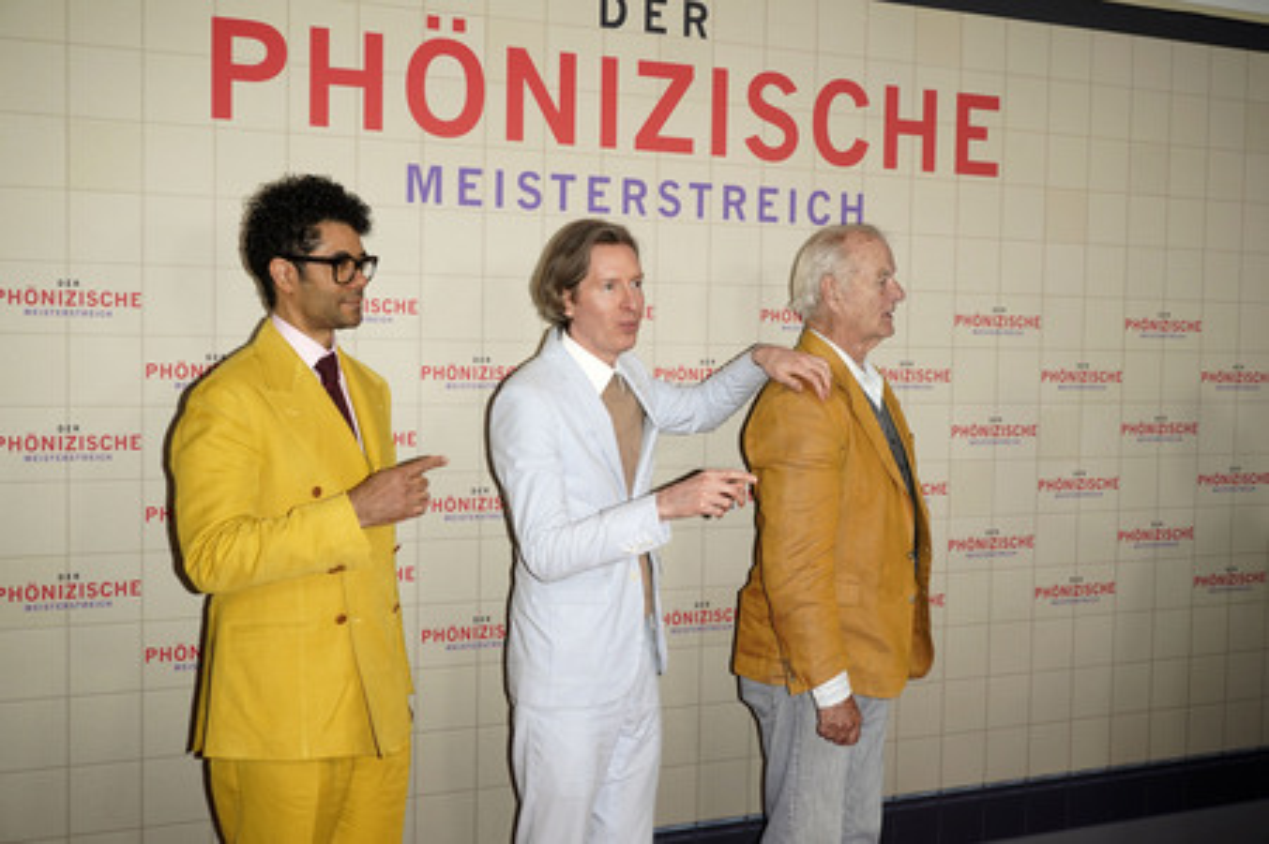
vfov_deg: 30.5
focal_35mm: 44
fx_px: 1550
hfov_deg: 44.5
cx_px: 634
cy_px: 422
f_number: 5.6
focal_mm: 44
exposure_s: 1/160
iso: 320
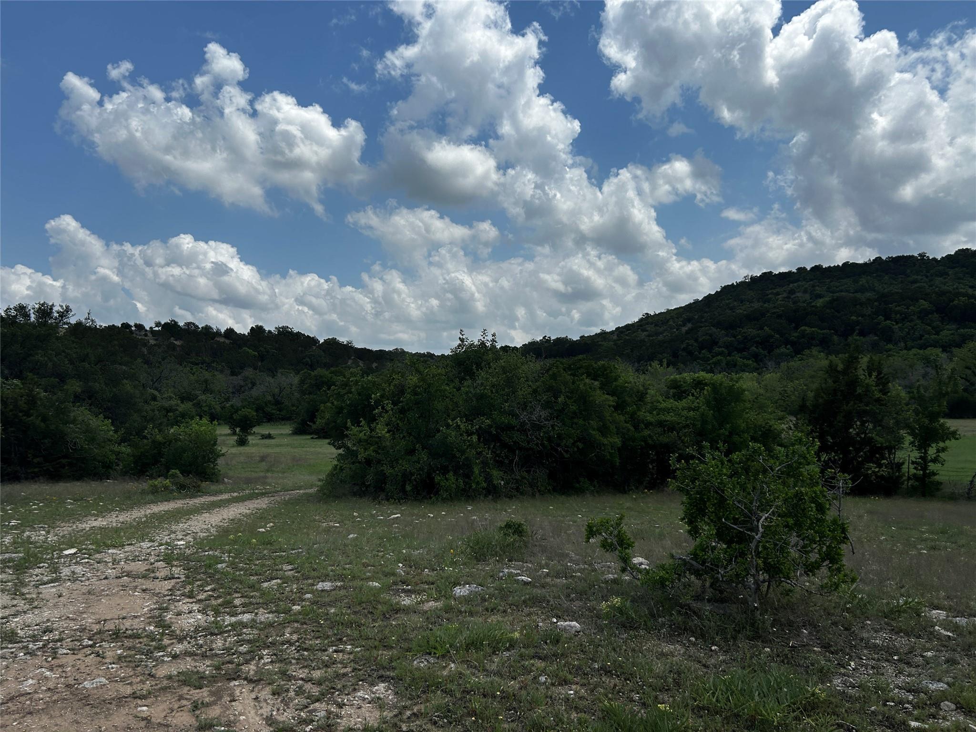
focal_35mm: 26
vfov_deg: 53.1
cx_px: 488
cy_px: 366
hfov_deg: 67.3
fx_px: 733
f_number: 1.5
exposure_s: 1/9434
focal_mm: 5.7
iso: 50
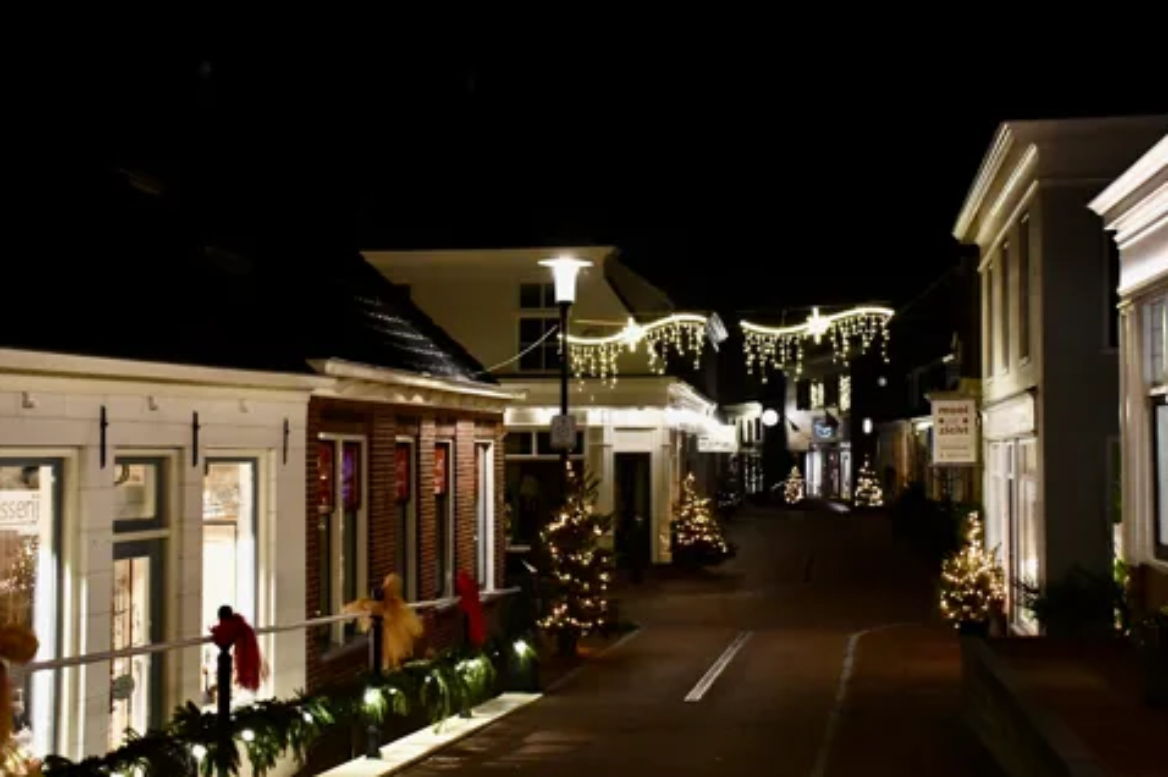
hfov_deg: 40.1
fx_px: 1589
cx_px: 716
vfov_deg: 27.5
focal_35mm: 49
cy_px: 403
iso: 4000
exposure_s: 1/50
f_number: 5
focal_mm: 26
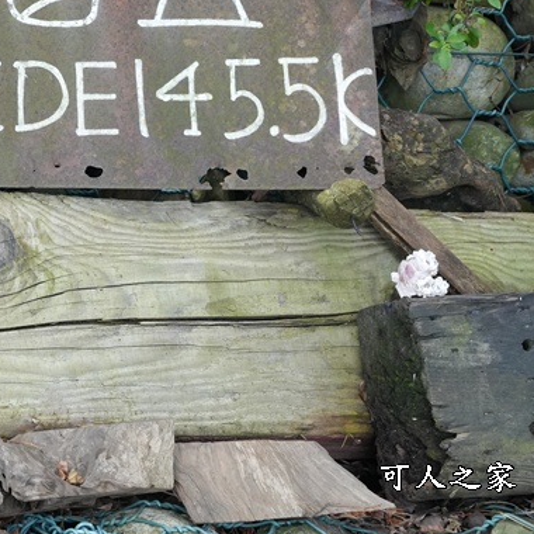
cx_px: -72
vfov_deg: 14.3
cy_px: 81
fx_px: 2105
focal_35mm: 121
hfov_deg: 14.1
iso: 2000
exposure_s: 1/400
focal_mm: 52.7
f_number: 7.1
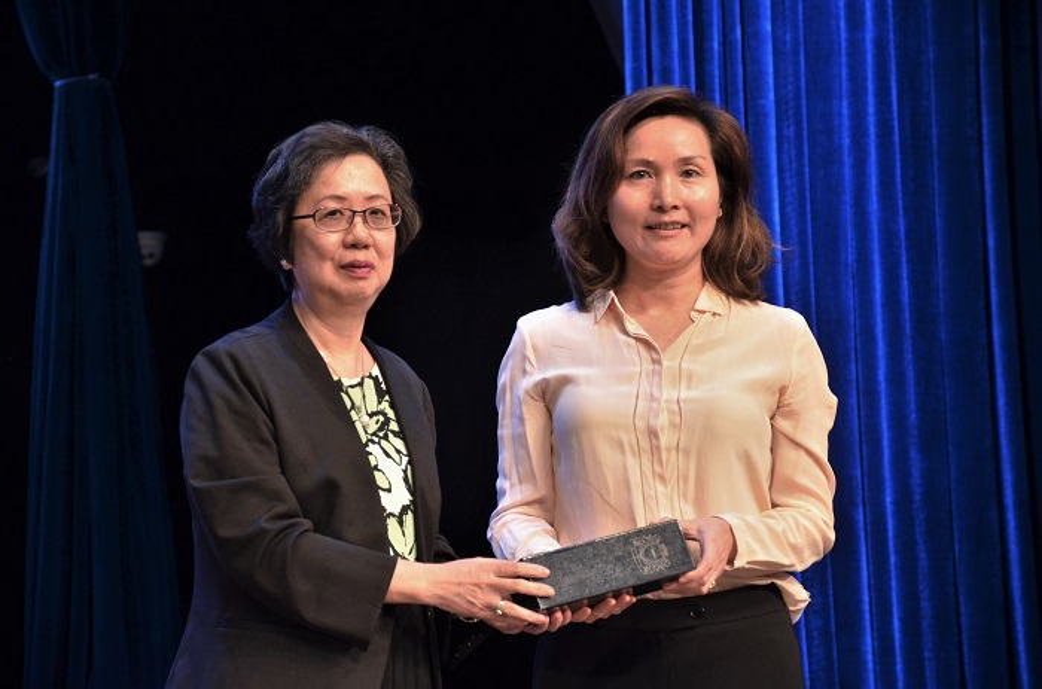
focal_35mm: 150
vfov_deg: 9.1
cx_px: 521
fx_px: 4331
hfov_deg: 13.7
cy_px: 344
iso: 2000
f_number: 5.6
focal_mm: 100
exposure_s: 1/100
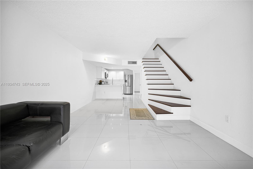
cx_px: 126
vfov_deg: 81.2
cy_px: 84
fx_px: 98
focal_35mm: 14
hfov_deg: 104.2
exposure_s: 1/15
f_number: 4
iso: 125
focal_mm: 14
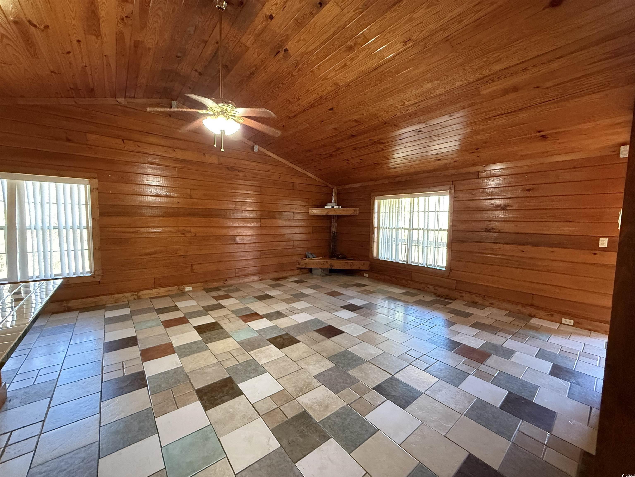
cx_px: 318
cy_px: 238
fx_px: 257
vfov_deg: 85.7
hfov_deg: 102.1
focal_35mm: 14
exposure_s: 1/60
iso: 640
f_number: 2.2
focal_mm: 2.22
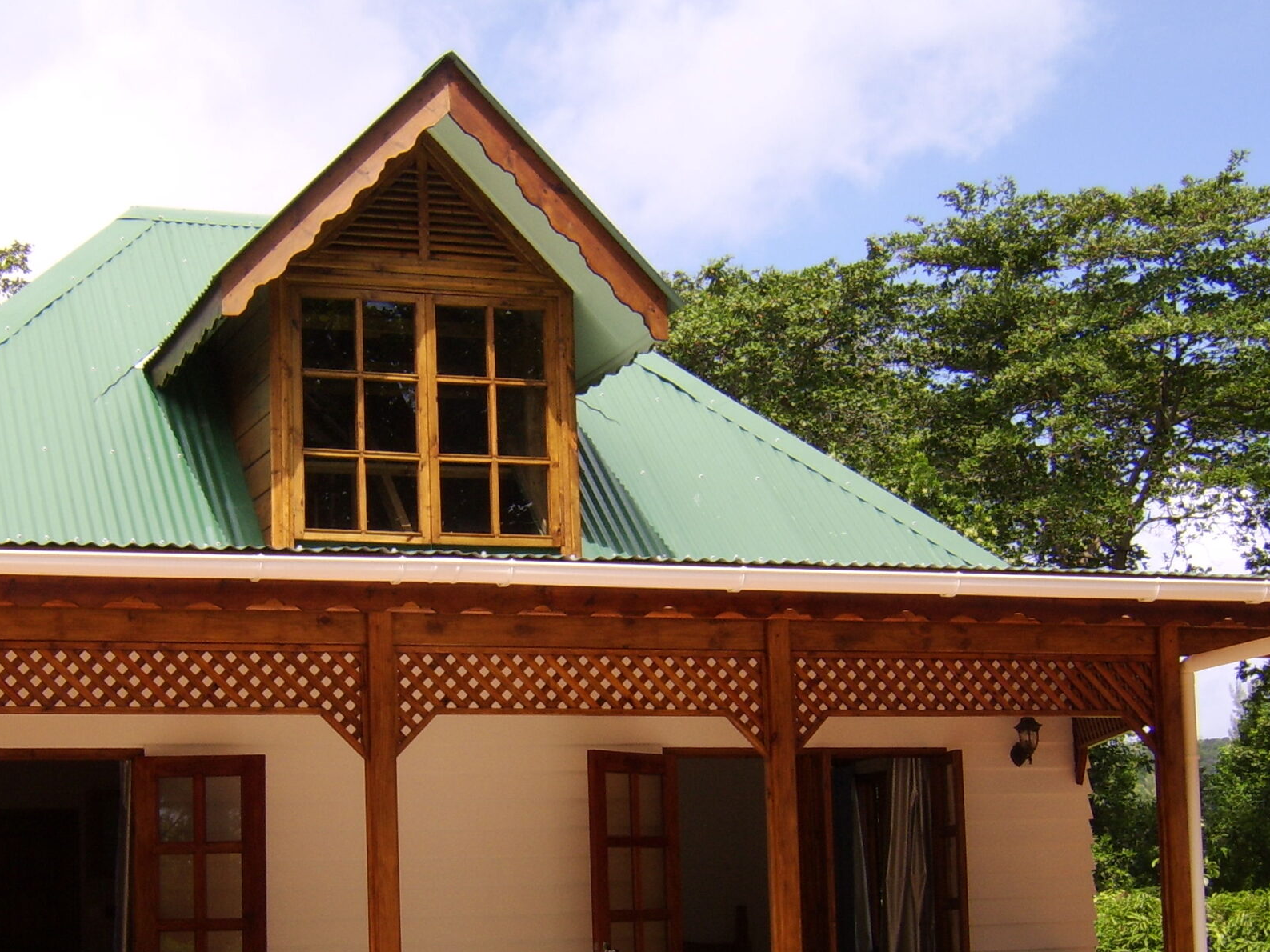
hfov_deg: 37.9
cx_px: 444
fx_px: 1834
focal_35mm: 50
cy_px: 698
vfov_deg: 28.7
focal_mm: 8.13
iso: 71
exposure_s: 1/162
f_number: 6.7
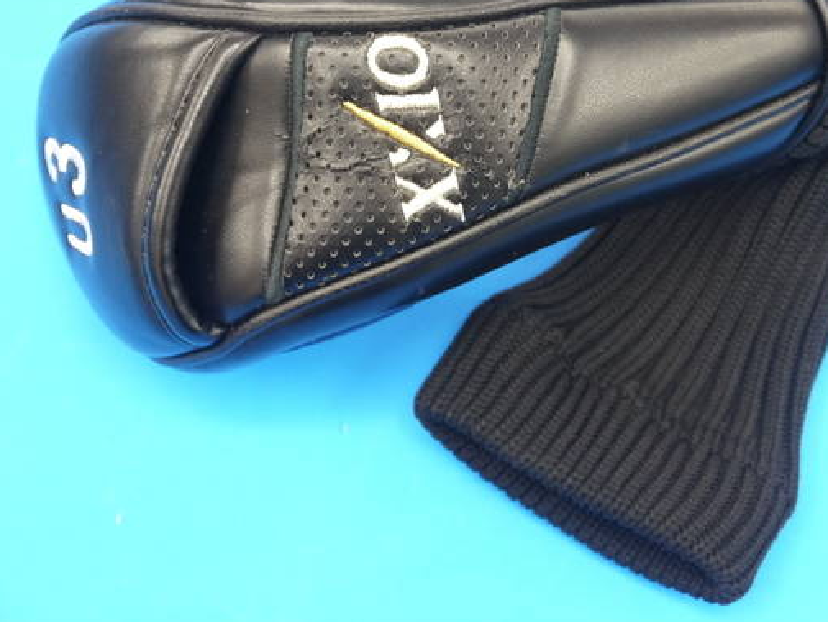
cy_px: 238
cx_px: 508
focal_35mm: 71
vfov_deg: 20.7
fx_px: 1699
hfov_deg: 27.3
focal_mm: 28
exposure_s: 1/50
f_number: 4.8
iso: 800
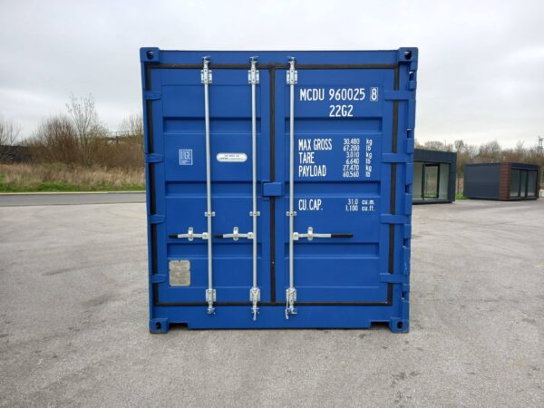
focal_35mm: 25
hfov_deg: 69.4
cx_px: 272
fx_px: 393
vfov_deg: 54.9
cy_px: 204
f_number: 2
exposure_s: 1/50
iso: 32
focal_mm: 4.6
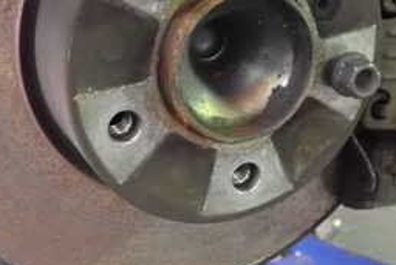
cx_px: 178
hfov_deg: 27.7
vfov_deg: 18.2
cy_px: 2
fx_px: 803
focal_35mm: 73
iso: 2000
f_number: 2.3
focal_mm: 5.4
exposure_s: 1/80
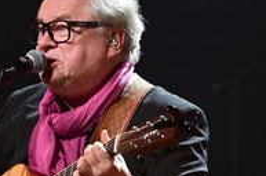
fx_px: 3445
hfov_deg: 4.4
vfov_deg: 2.9
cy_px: 125
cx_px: 60
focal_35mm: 467
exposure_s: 1/400
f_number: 4.5
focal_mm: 200
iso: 1600
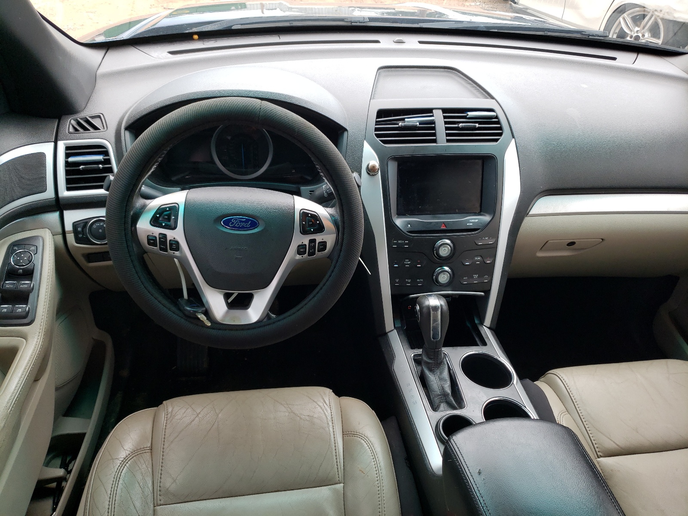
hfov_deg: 67.3
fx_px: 517
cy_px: 258
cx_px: 344
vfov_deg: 53.1
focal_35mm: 26
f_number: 1.5
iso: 50
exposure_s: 1/147
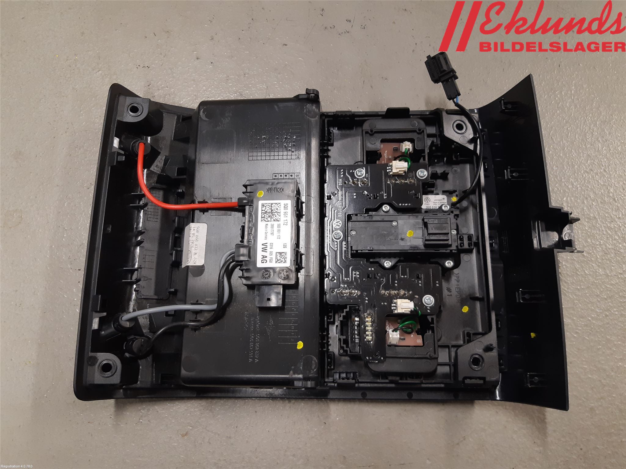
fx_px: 470
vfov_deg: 53.1
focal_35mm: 26
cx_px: 313
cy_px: 234
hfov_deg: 67.3
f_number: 1.7
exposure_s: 1/50
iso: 125
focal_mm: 3.93
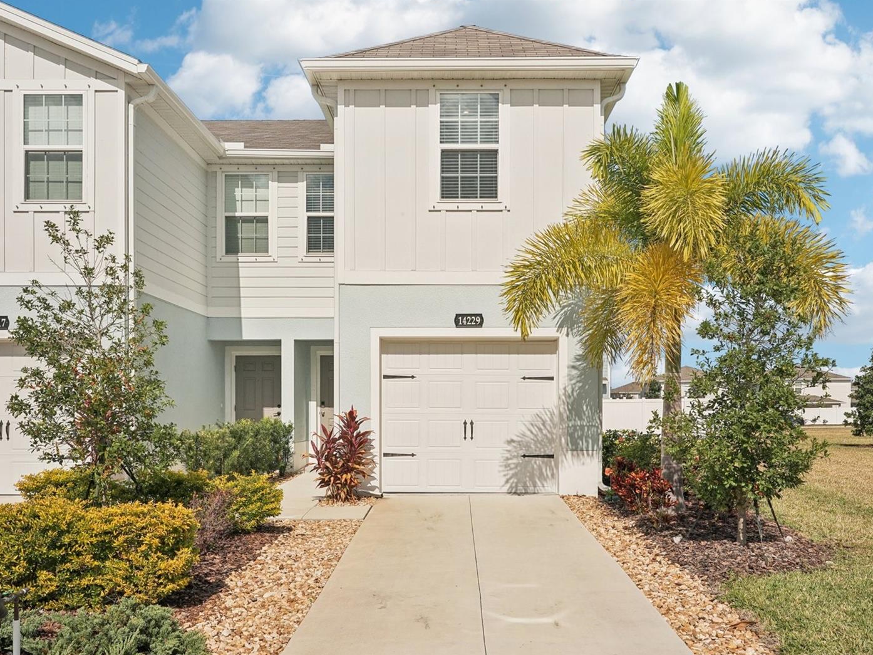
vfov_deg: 43.5
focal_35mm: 33
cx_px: 455
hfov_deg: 56.0
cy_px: 330
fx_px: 821
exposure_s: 1/4000
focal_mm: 29.5
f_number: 8
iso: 400
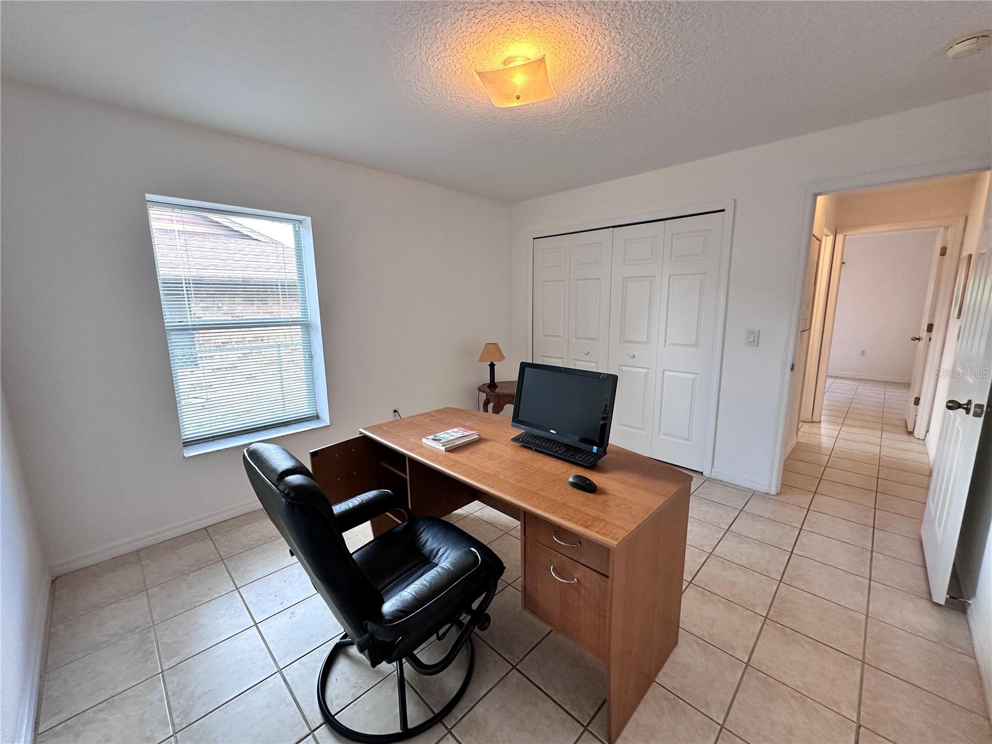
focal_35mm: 14
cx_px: 496
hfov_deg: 102.1
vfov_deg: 85.7
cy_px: 372
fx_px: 401
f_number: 2.2
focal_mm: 2.22
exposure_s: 1/120
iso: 200
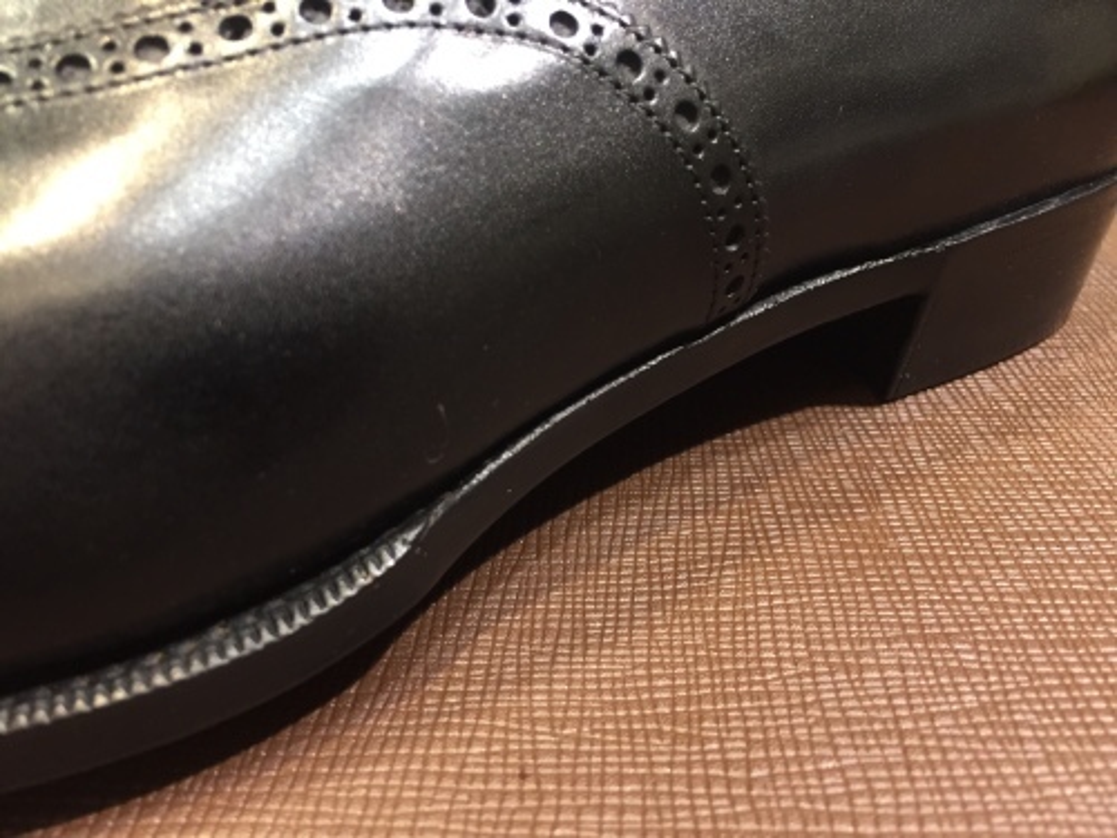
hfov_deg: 61.7
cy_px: 419
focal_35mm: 29
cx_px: 558
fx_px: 936
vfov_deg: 48.2
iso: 125
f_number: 2.2
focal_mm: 4.15
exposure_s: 1/30
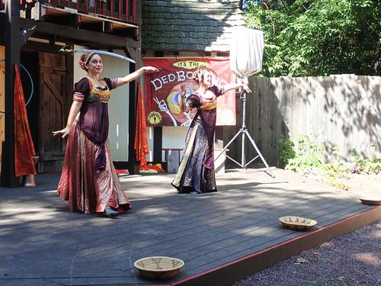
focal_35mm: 43
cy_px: 143
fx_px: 473
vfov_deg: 33.6
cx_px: 190
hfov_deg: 43.9
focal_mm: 7.9
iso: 100
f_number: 4
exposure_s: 1/100
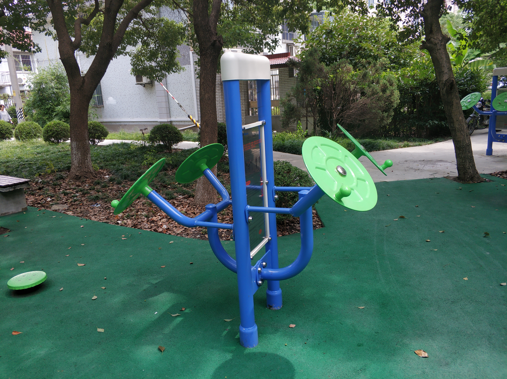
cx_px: 254
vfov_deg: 51.3
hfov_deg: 65.4
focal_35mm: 27
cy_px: 190
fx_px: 395
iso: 138
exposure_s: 1/310
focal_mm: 3.82
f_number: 1.8
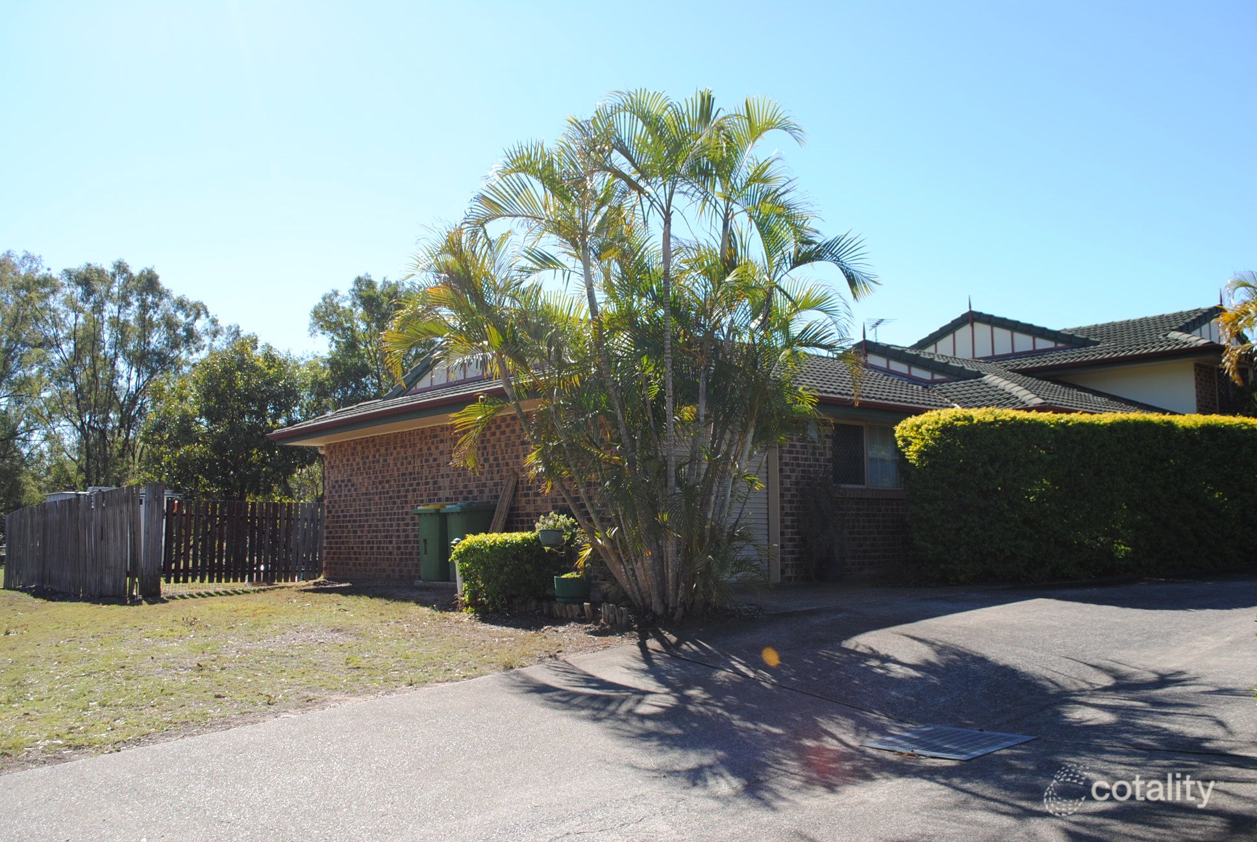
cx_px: 628
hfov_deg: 57.2
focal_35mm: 33
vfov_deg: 40.1
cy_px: 421
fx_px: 1154
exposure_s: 1/200
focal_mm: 22
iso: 100
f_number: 7.1
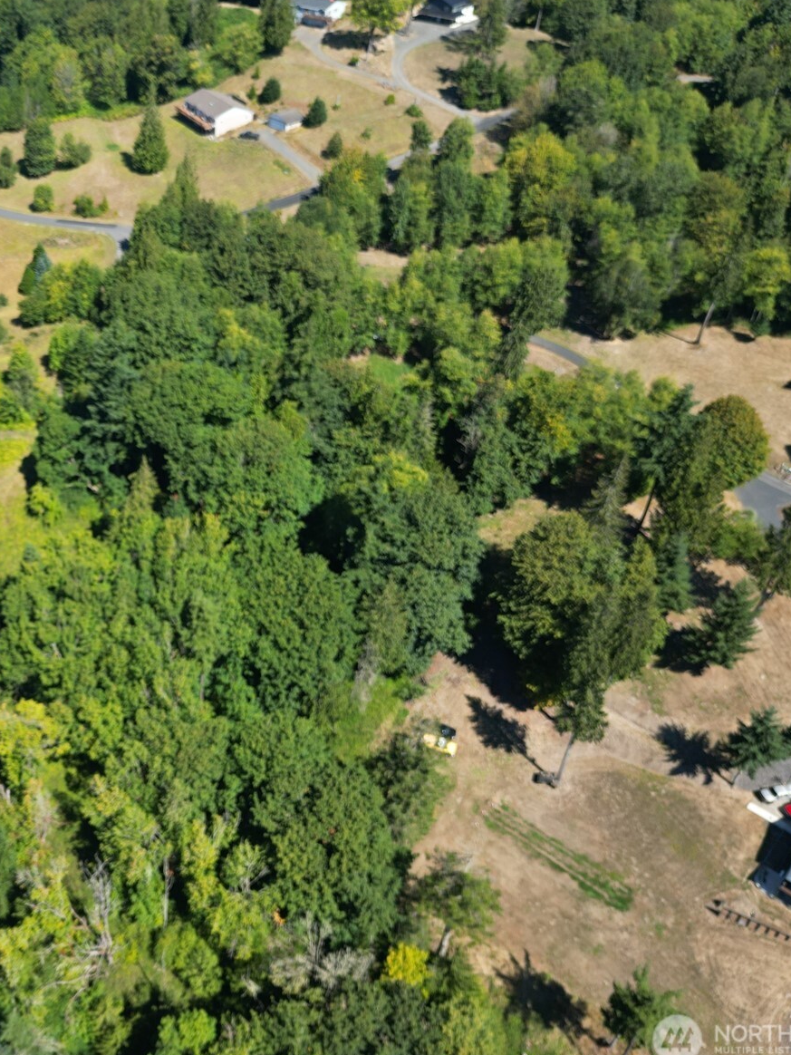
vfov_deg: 55.4
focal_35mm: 33
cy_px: 532
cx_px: 163
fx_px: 1005
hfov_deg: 41.2
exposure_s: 1/1500
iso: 110
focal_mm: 6.72
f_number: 1.7
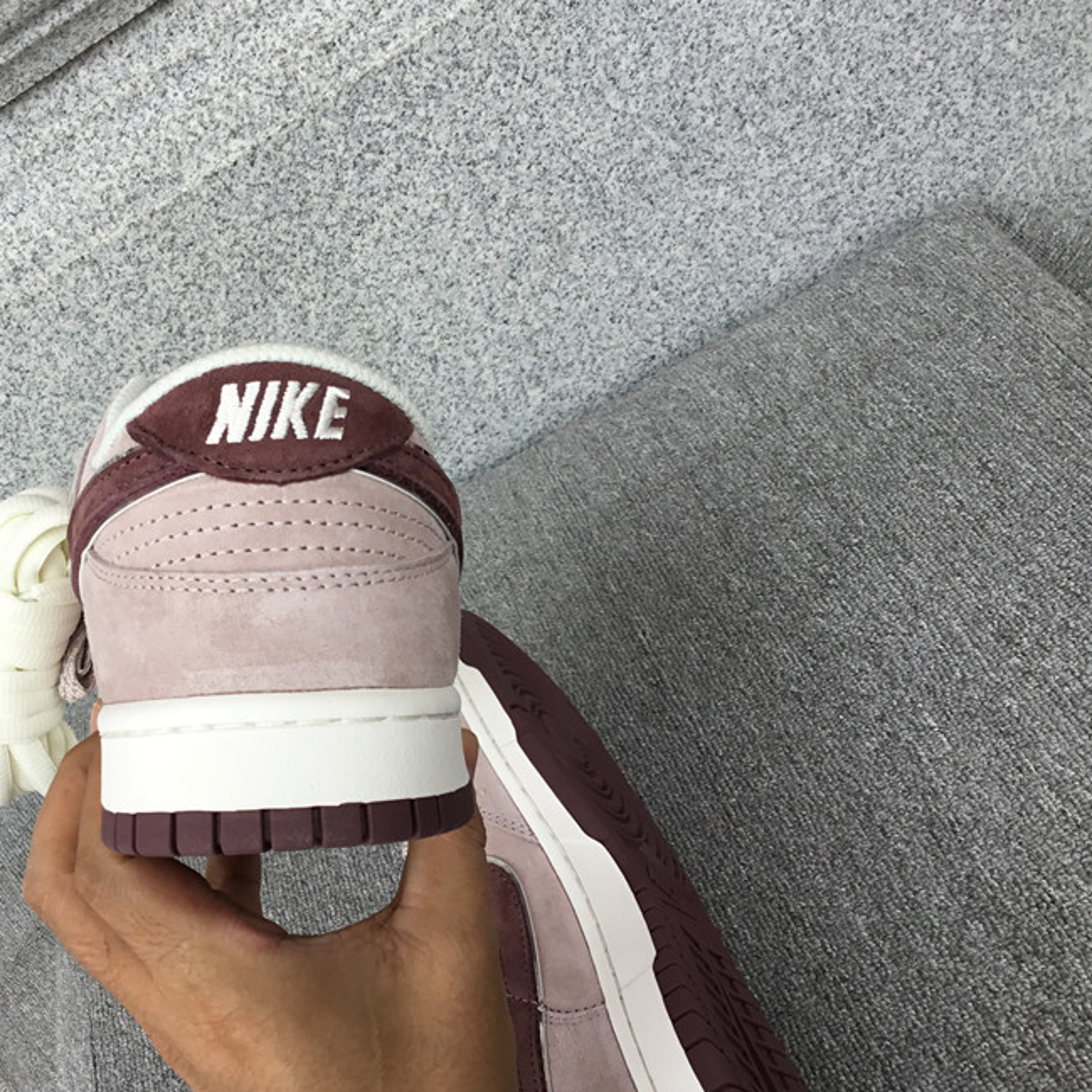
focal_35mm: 38
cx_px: 352
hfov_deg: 43.2
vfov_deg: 43.9
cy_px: 551
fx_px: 1356
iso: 25
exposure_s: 1/100
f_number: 2.4
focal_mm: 3.3
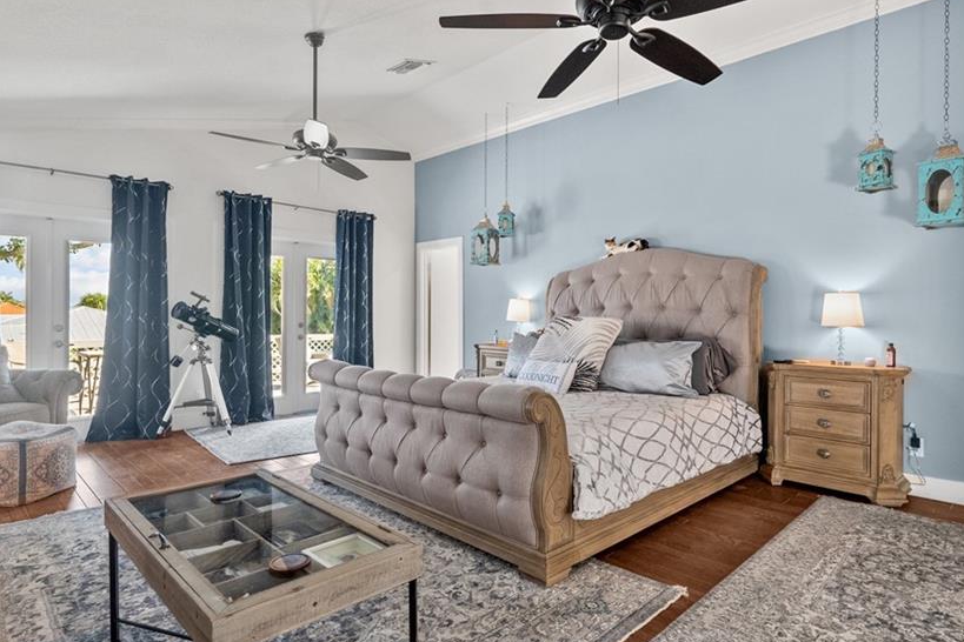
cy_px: 316
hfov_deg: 83.9
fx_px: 536
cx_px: 507
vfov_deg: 61.9
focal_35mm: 20
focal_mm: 16
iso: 1250
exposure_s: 1/10
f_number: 8
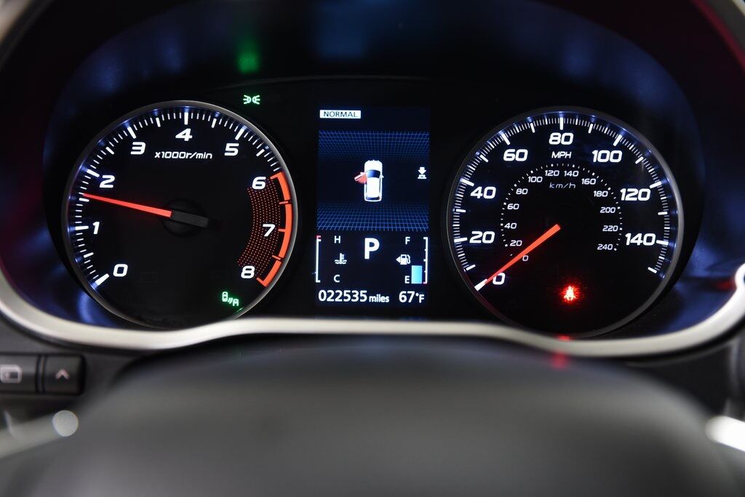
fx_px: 1201
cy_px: 248
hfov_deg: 34.5
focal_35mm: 58
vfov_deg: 23.4
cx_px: 372
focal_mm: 58
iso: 1600
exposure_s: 1/20
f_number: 4
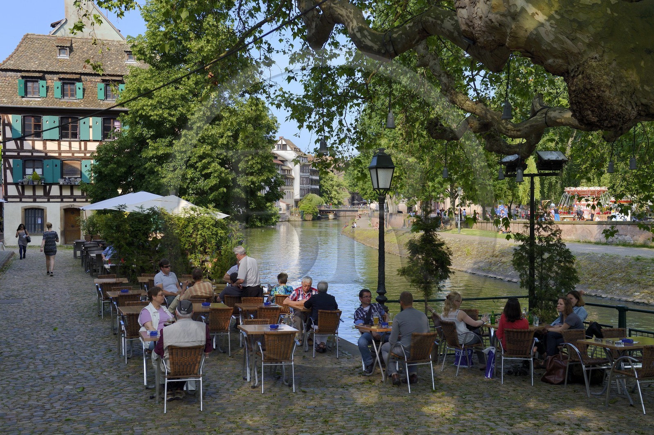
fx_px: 726
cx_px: 327
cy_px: 218
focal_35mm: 40
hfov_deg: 48.5
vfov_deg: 33.3
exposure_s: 1/250
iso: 100
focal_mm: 40
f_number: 6.3
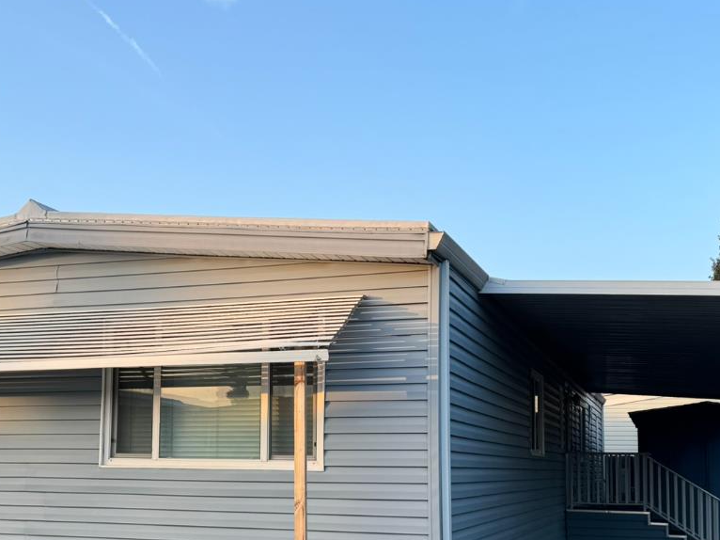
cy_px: 385
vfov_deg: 30.5
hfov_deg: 40.1
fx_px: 977
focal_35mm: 47
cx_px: 255
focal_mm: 6.76
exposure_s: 1/938
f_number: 1.78
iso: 80
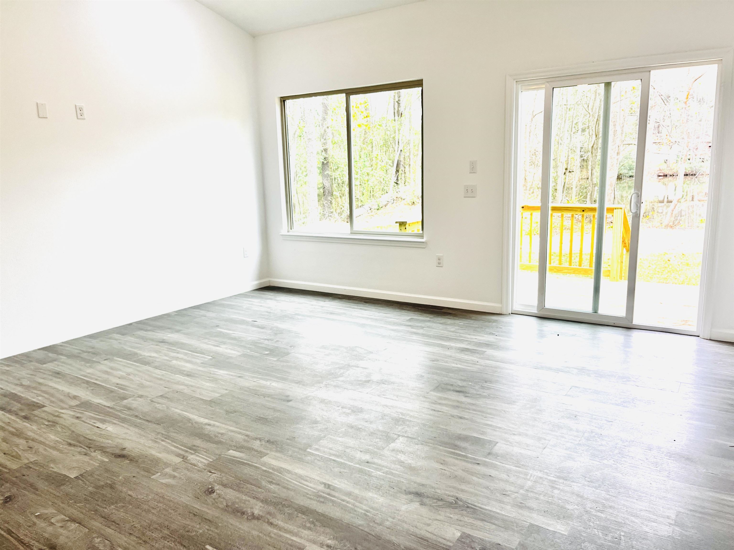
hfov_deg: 67.3
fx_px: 551
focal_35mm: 26
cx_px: 367
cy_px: 275
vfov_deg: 53.1
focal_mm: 5.1
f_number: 1.6
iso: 80
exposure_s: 1/120
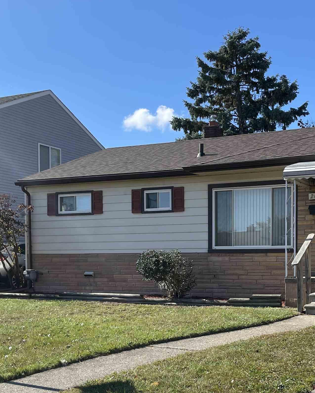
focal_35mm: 49
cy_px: 282
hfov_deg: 30.0
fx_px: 571
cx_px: 257
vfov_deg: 37.3
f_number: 1.6
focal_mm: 4.2
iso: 32
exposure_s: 1/2747
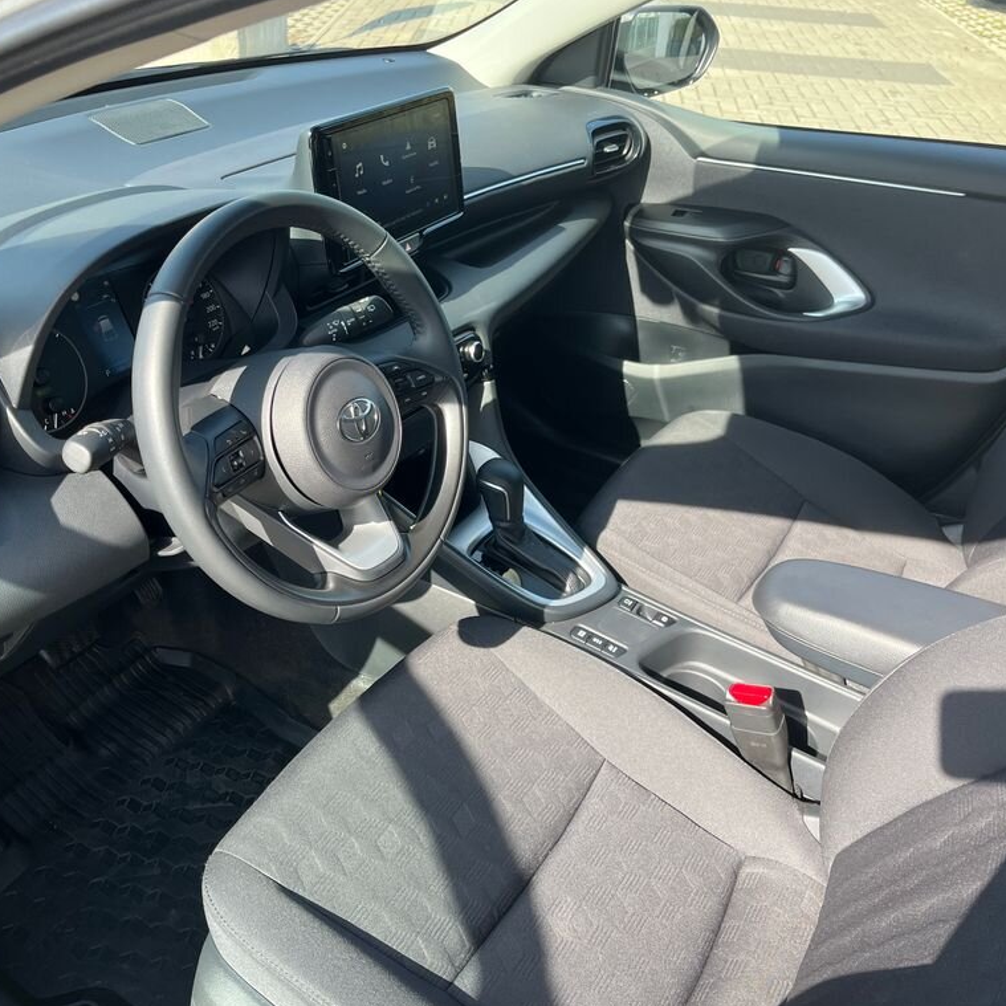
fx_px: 1019
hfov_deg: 52.4
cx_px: 448
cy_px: 504
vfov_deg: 52.5
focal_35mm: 31
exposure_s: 1/364
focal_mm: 5.1
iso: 50
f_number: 1.6
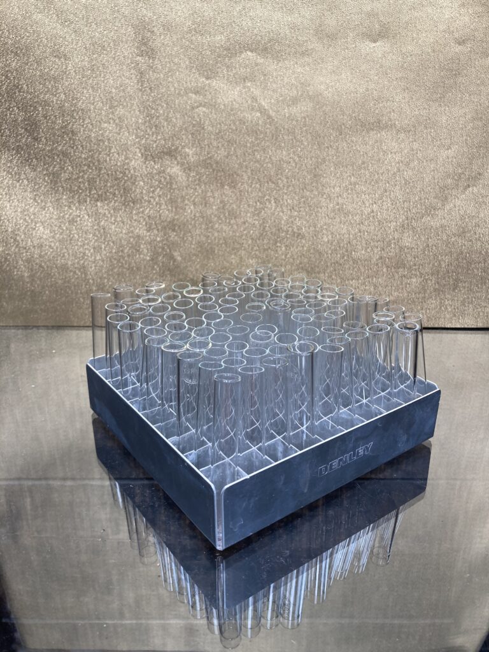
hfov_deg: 49.7
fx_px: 527
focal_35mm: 28
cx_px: 244
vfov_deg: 63.4
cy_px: 326
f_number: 1.8
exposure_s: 1/100
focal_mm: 3.99
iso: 25
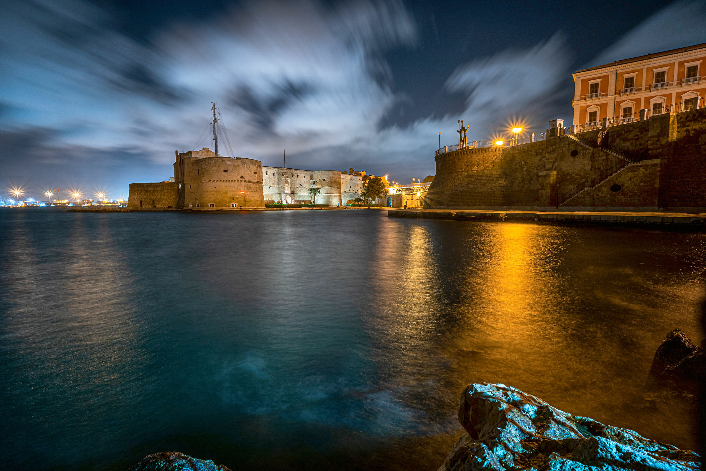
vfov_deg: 67.4
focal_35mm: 18
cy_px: 236
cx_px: 353
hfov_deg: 90.0
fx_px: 353
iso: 50
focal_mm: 18
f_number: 8
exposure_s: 25
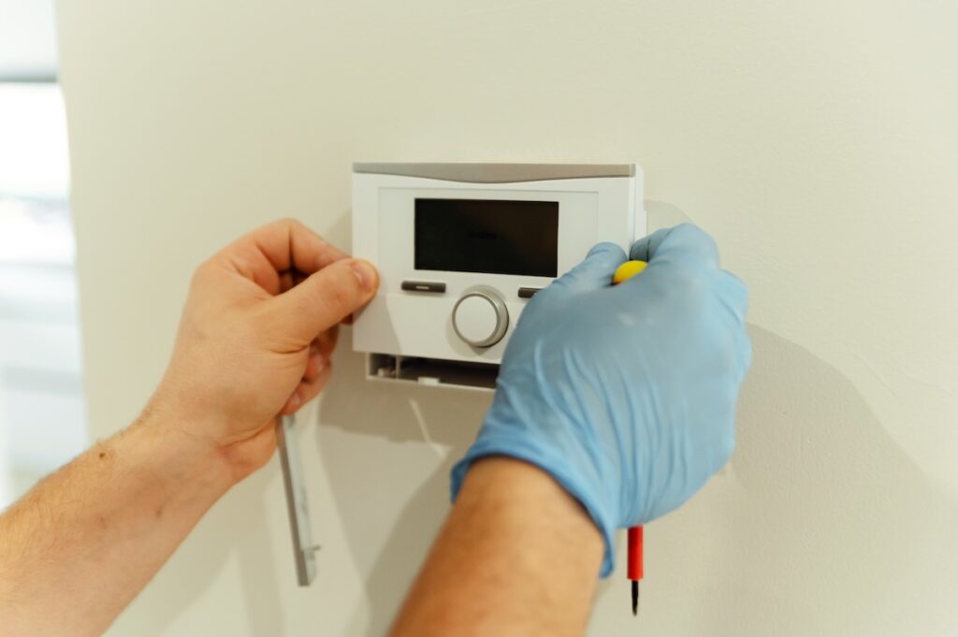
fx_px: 1276
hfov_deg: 41.1
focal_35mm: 48
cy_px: 318
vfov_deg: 28.0
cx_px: 479
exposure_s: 1/125
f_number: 2.8
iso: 1250
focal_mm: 48
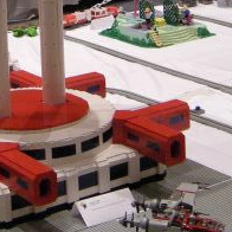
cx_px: 9
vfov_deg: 14.6
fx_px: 864
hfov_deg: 15.1
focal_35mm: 114
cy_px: -71
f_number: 2.9
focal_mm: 5.3
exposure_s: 1/51.6
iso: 272
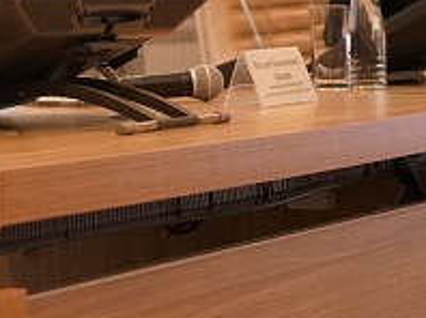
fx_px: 2532
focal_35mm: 206
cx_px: -123
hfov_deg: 9.5
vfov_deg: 7.1
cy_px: -134
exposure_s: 1/160
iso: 2000
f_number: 4
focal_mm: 53
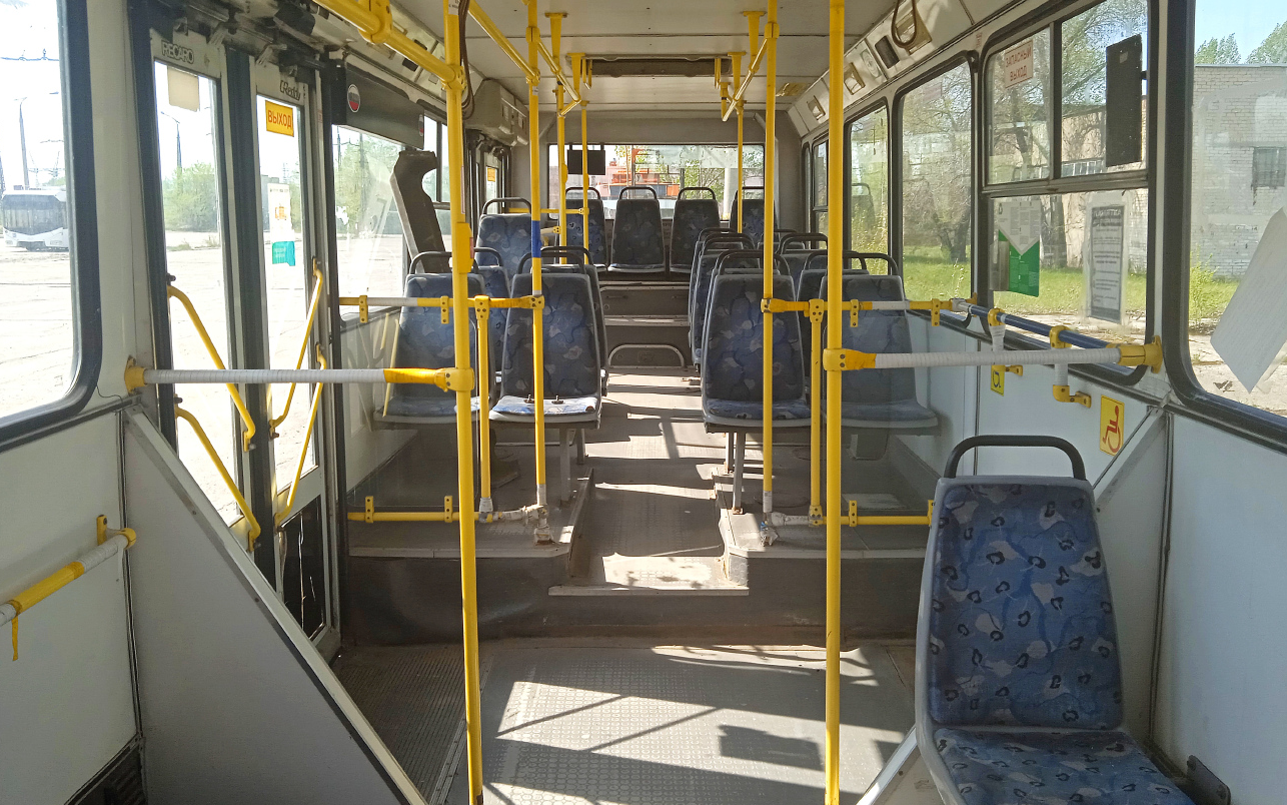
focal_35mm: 30
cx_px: 638
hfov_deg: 62.9
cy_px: 359
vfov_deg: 41.8
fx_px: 1052
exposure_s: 1/372
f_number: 2.2
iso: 100
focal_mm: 3.43
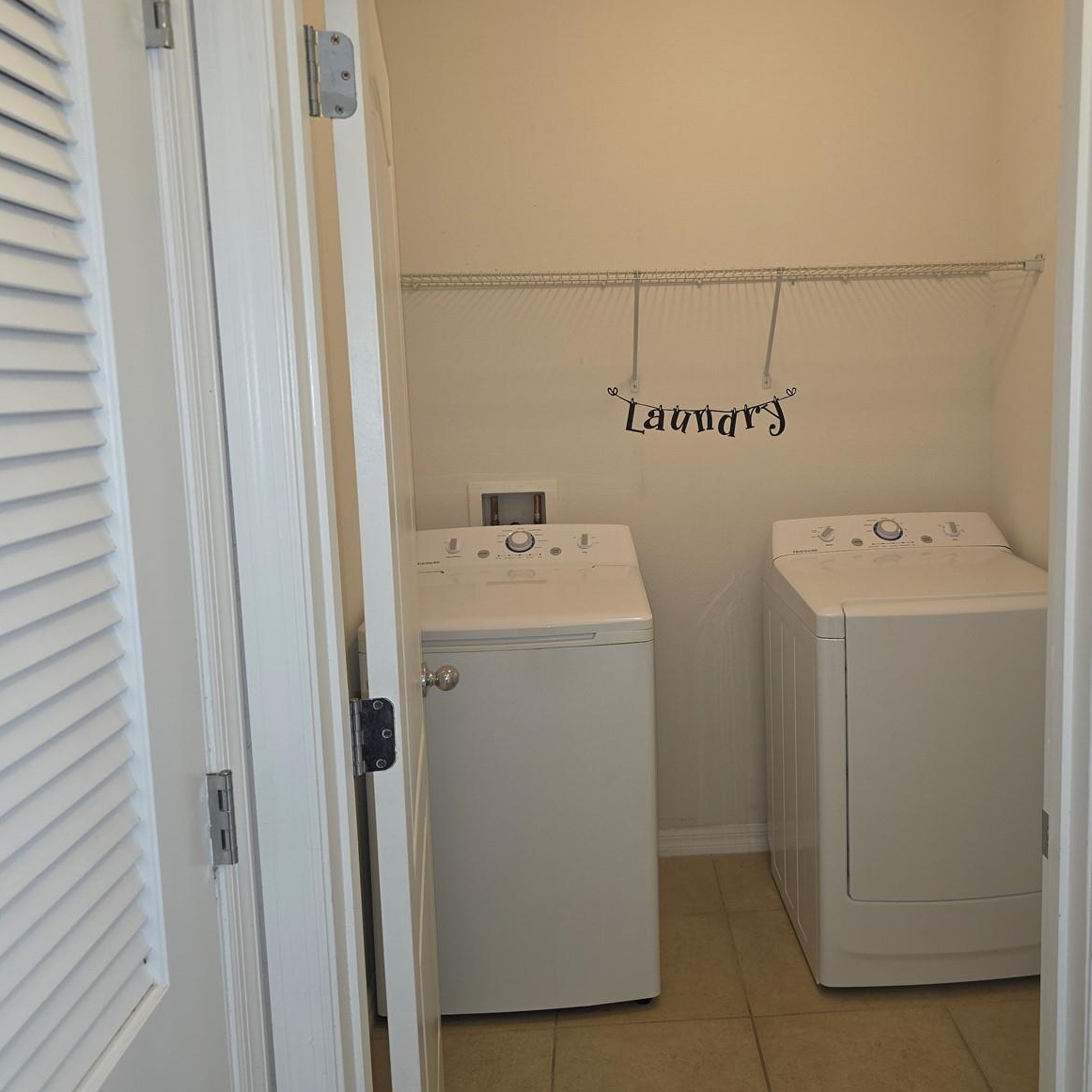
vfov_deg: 57.3
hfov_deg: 56.8
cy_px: 531
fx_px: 999
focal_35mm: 28
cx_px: 660
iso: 80
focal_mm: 6.3
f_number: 1.7
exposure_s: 1/60
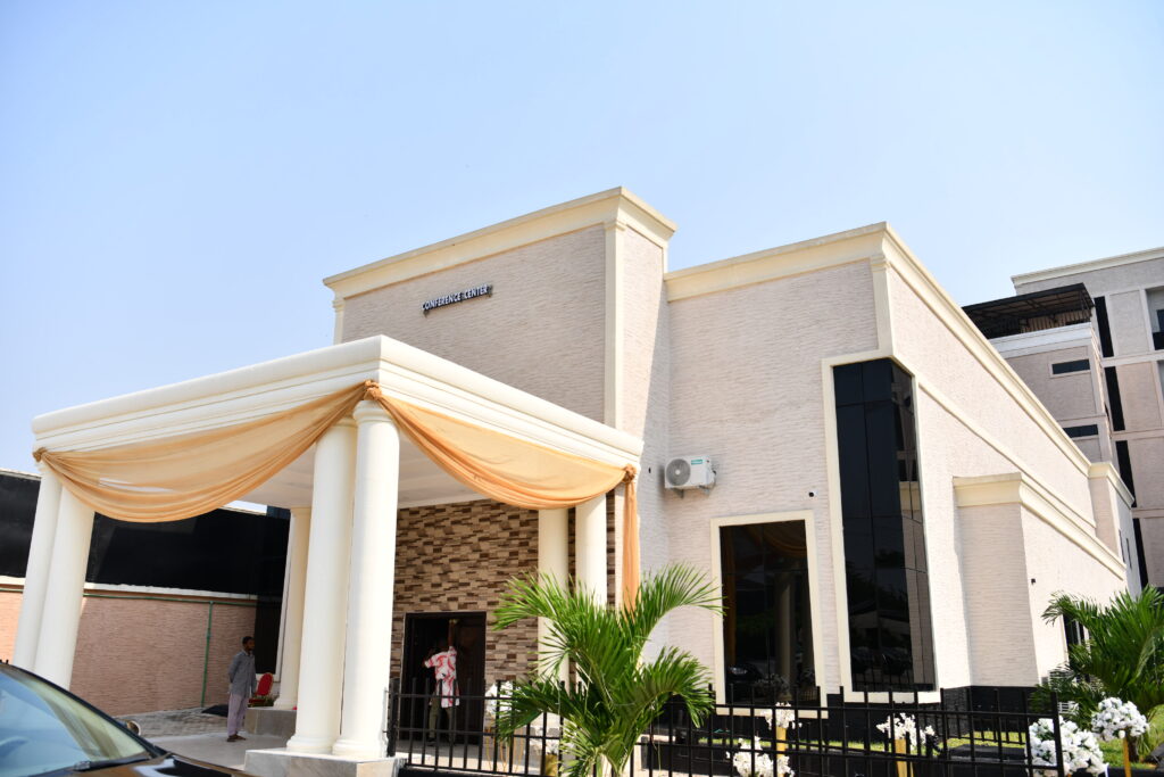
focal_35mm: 30
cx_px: 582
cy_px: 388
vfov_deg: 43.6
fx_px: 970
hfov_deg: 61.9
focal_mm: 30
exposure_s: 1/1600
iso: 200
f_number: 4
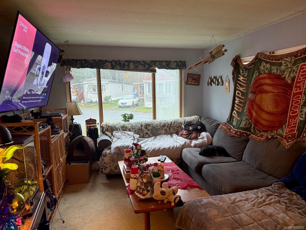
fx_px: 212
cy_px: 115
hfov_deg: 71.6
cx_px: 153
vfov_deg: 56.8
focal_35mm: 24
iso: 500
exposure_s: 1/60
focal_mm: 6.76
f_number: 1.78
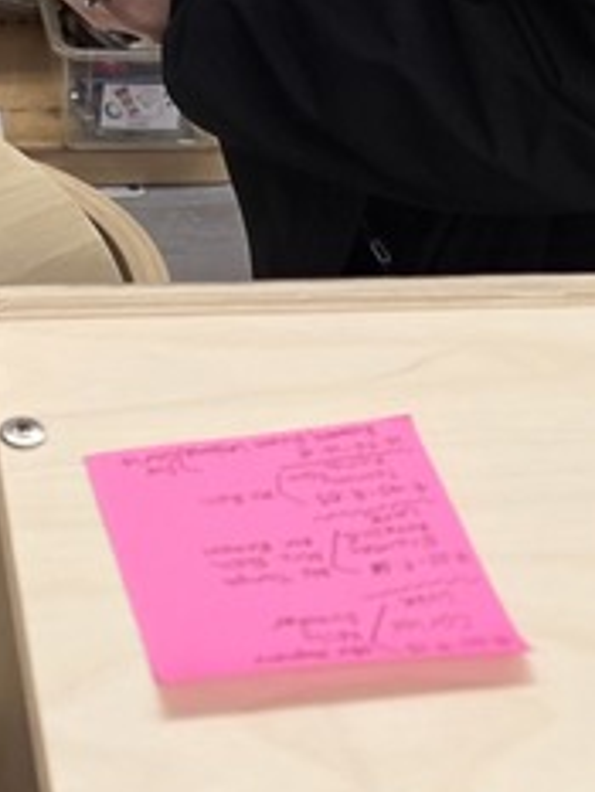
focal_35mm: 101
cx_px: -122
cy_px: -207
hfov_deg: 14.2
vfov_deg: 18.3
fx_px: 2313
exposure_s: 1/120
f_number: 1.7
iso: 200
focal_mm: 6.3
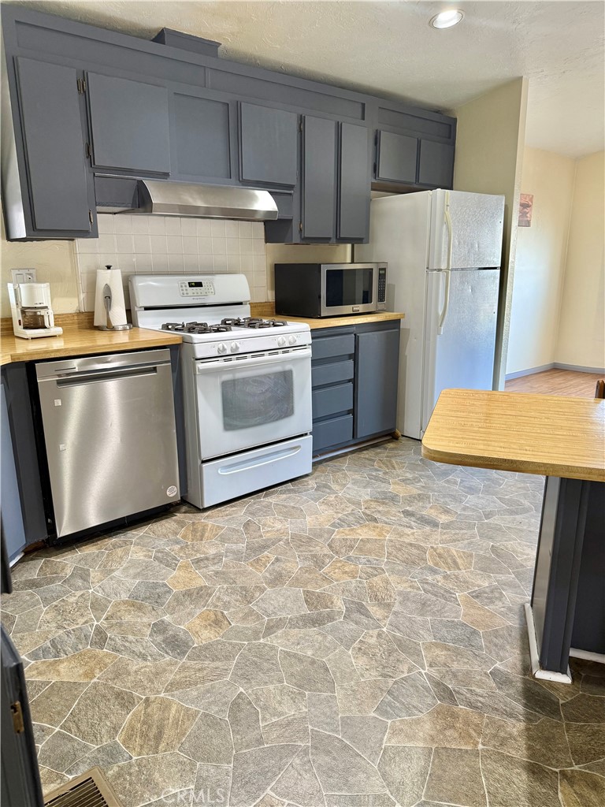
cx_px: 302
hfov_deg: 56.8
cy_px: 404
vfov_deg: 71.6
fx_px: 559
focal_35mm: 24
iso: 160
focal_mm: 6.76
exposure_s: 1/60
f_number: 1.78
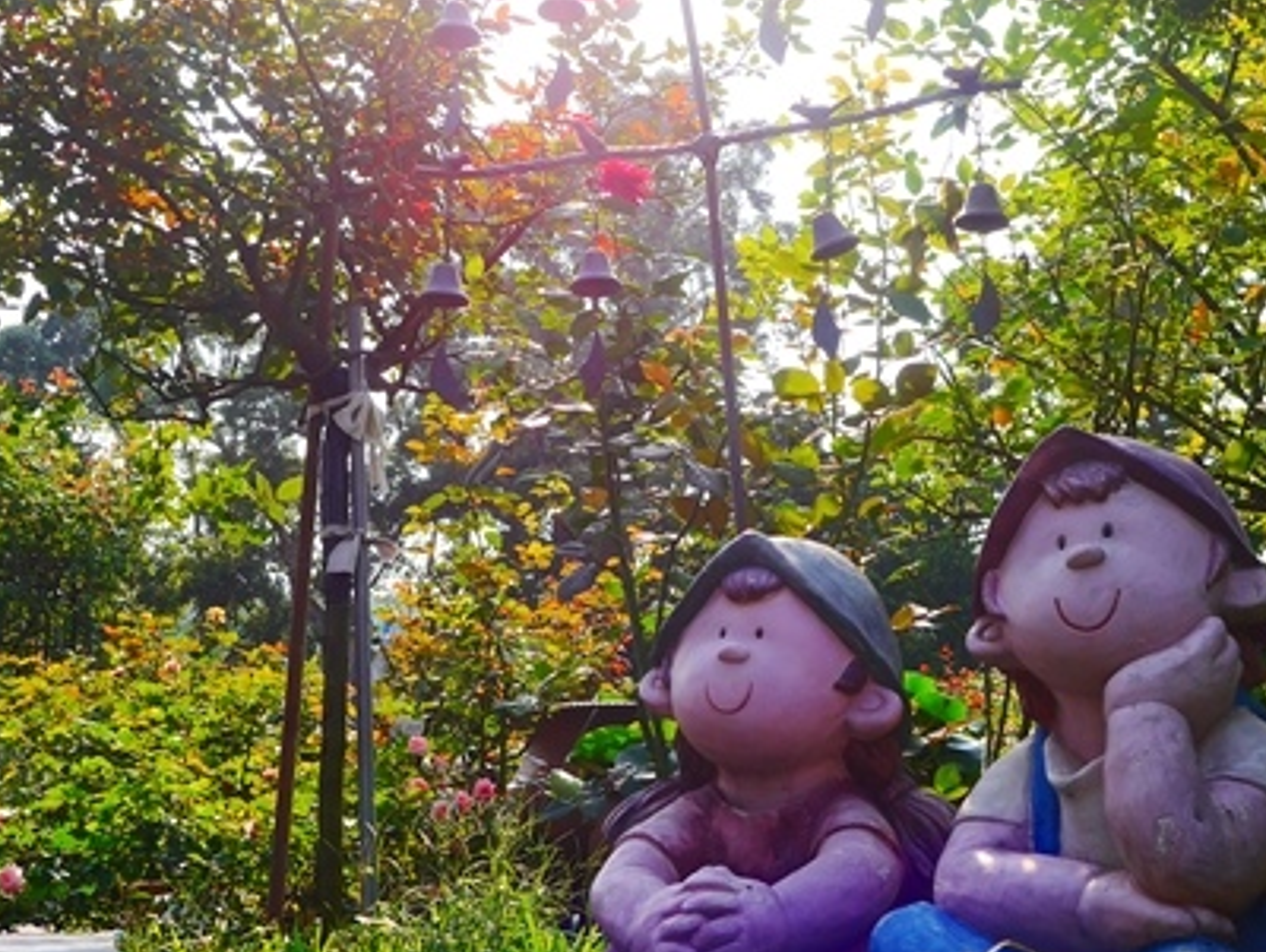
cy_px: 438
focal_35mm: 48
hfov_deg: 39.6
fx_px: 1758
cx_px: 674
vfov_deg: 30.3
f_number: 6.3
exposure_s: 1/250
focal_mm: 15
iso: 160
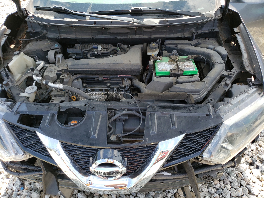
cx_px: 132
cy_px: 99
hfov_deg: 67.3
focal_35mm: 26
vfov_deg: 53.1
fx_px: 198
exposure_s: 1/526
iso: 50
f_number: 1.5
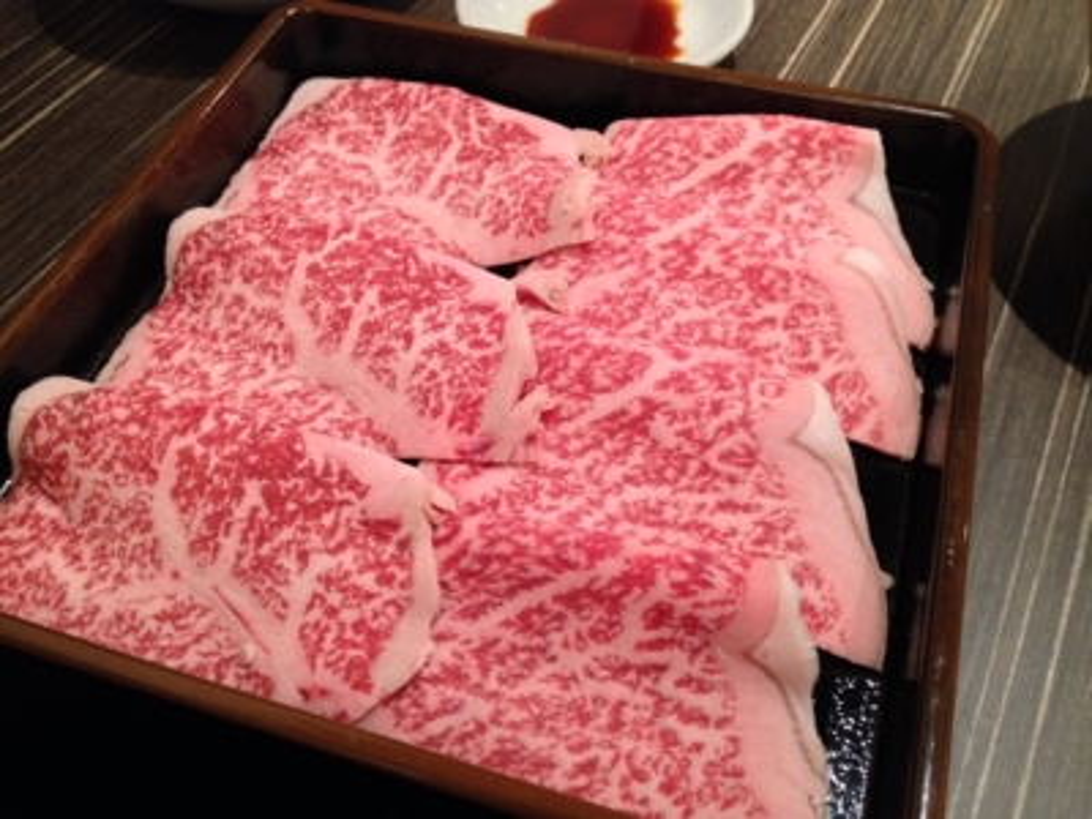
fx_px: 1104
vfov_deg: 40.7
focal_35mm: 35
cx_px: 546
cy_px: 410
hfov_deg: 52.6
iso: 400
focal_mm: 4.28
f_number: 2.4
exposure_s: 1/15
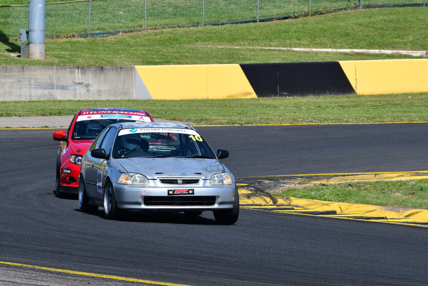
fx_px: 3568
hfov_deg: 6.9
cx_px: 214
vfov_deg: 4.6
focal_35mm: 300
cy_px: 143
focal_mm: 200
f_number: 11
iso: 400
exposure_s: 1/640
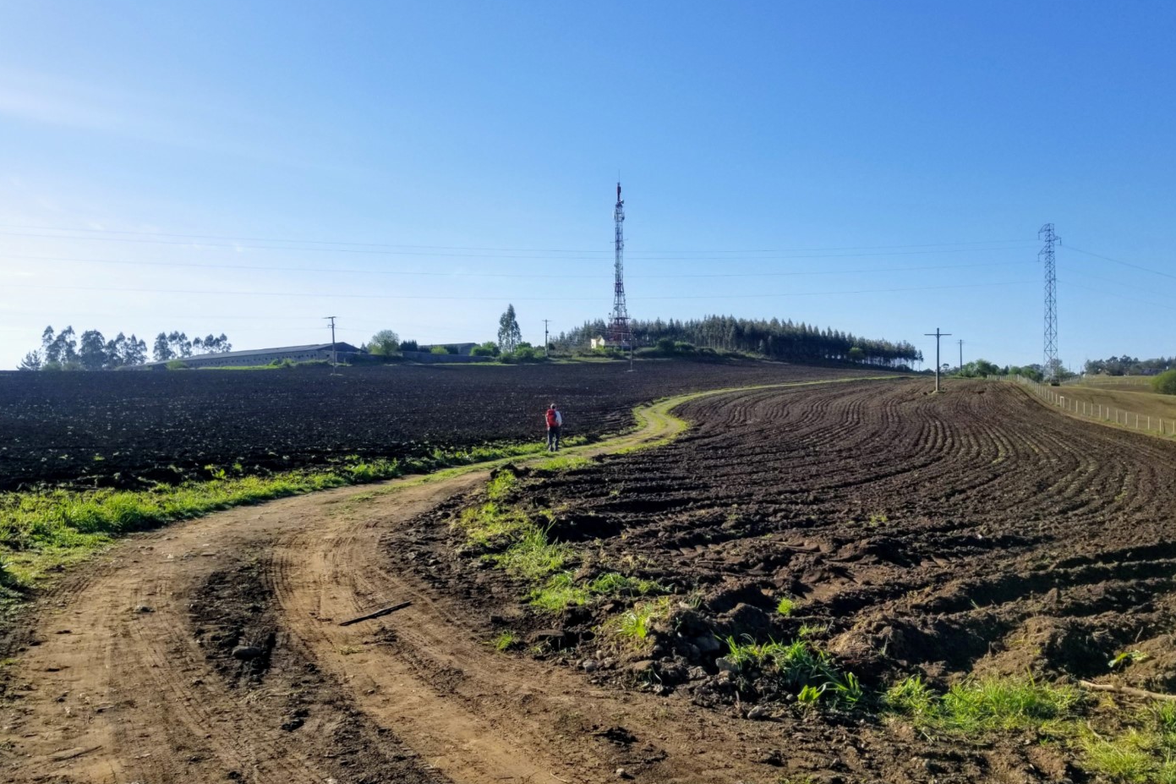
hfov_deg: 65.5
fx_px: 914
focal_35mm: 28
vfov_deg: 46.3
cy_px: 430
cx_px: 603
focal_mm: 4.3
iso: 50
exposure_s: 1/3080
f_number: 1.7
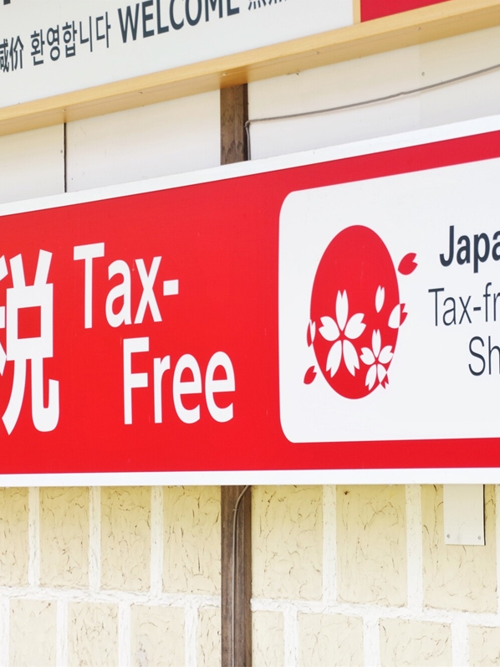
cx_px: 301
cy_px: 333
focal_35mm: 191
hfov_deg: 7.8
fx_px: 3677
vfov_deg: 10.4
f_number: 5.6
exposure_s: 1/160
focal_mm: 88
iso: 200
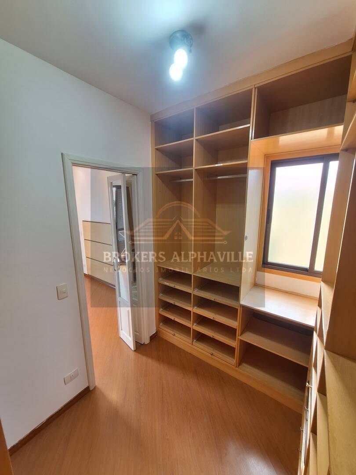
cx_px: 178
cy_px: 238
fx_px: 178
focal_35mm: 13
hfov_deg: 89.9
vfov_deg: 106.2
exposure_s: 1/40
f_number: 2.2
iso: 64
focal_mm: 1.74
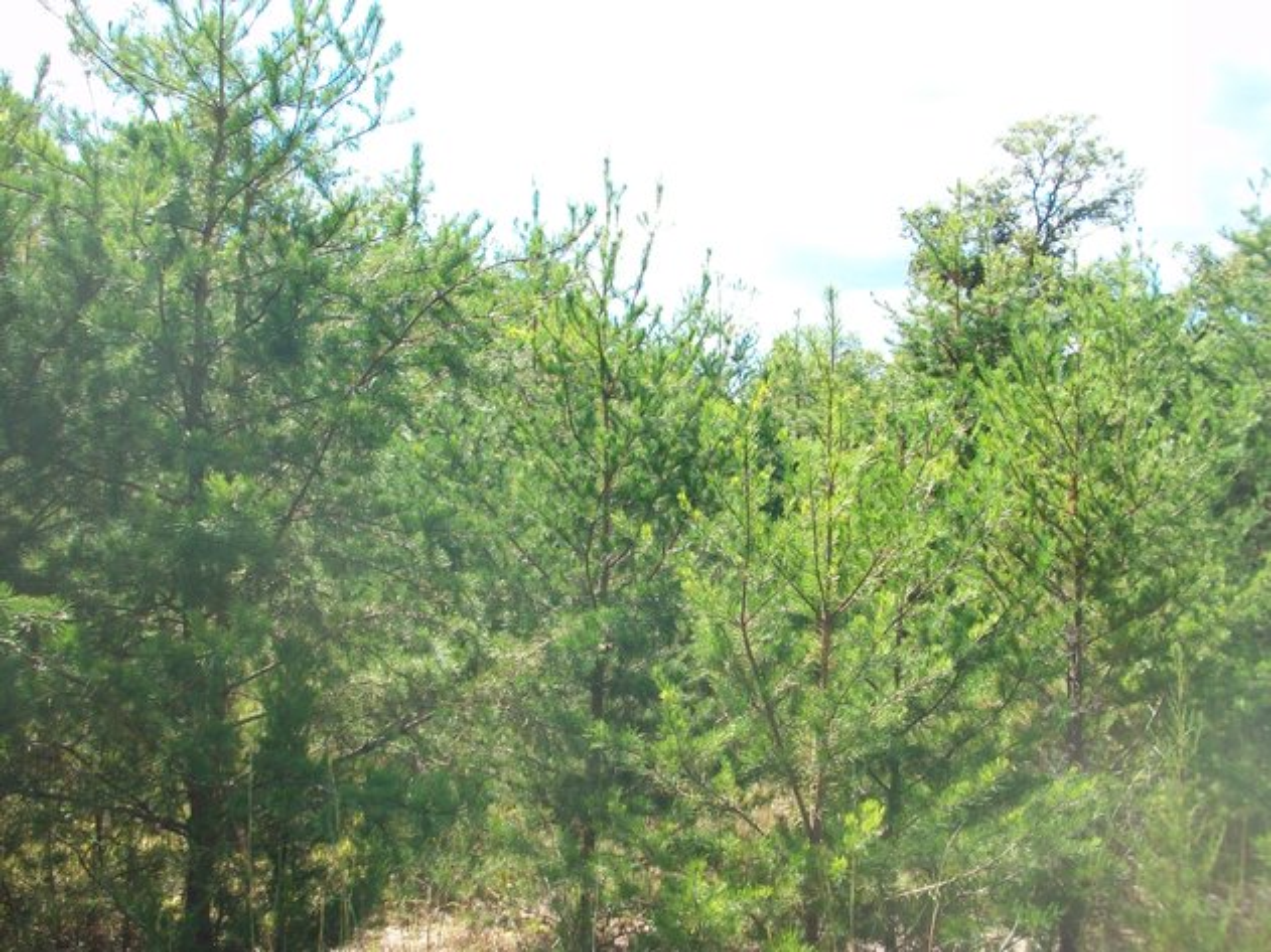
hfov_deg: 54.0
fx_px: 1248
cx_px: 636
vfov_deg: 41.8
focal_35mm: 34
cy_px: 476
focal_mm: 5.7
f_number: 2.8
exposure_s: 1/400
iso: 80
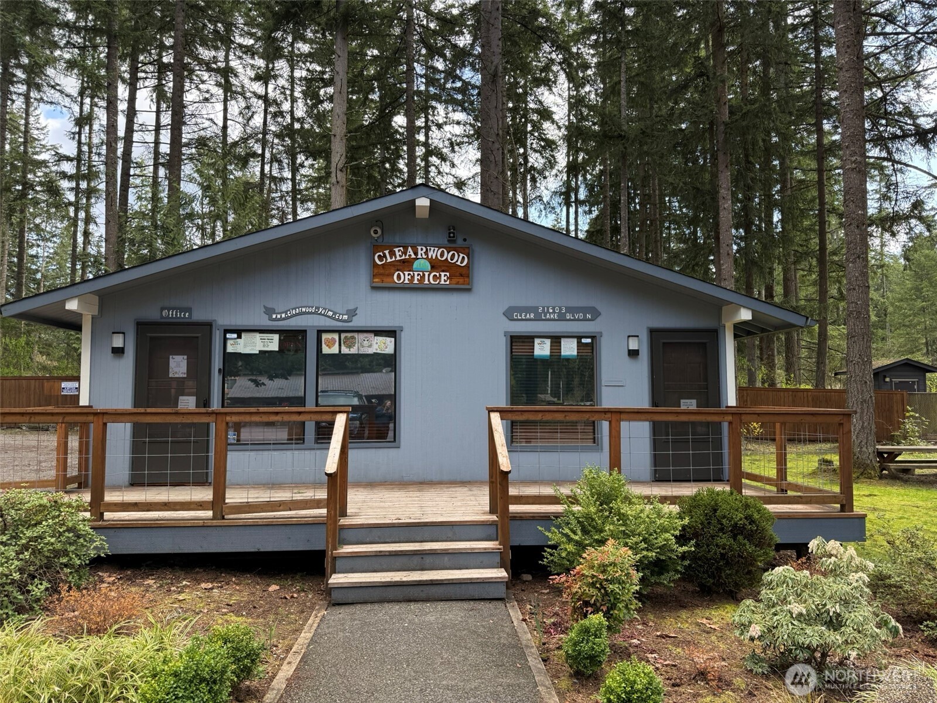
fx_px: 650
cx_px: 468
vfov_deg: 56.8
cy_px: 352
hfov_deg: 71.6
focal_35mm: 24
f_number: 1.78
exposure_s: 1/410
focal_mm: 6.76
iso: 100
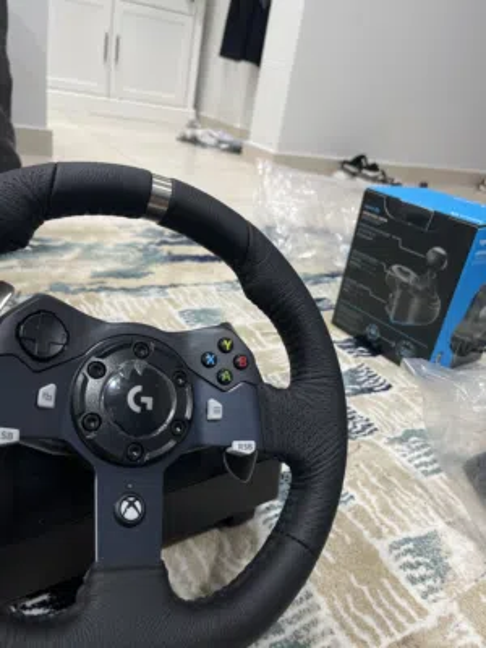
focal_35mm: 26
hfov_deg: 53.1
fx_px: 487
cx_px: 243
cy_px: 324
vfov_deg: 67.3
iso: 160
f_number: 1.6
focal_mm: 5.1
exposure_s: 1/50
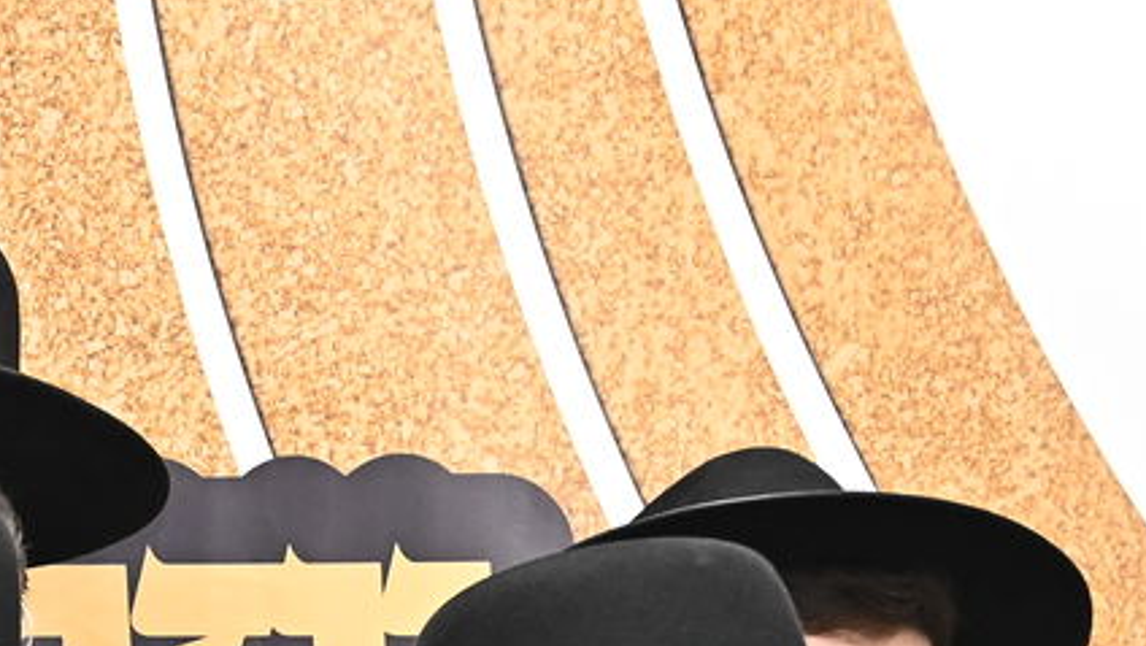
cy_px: 1116
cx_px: -146
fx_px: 7357
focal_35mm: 242
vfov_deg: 5.0
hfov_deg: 8.8
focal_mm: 70
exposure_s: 1/200
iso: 3200
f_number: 8
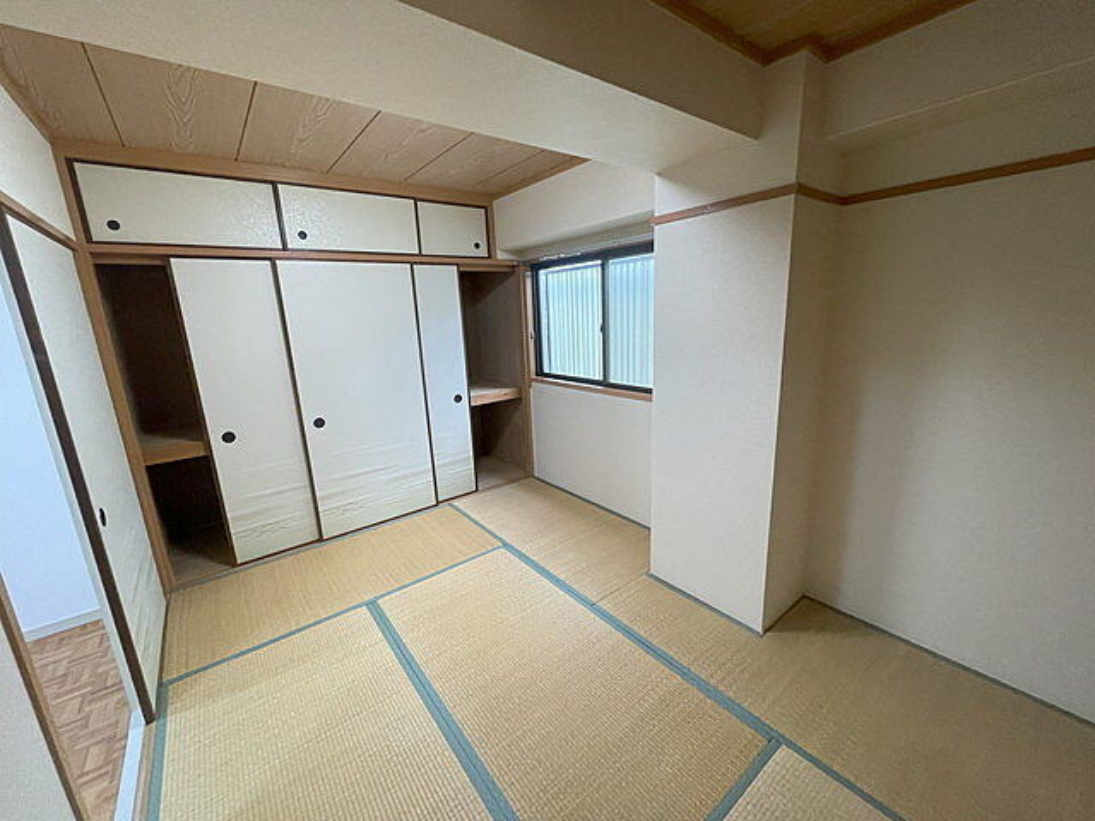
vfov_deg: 85.7
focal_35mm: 14
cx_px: 548
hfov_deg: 102.1
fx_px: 443
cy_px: 410
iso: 200
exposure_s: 1/100
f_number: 2.4
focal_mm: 1.55
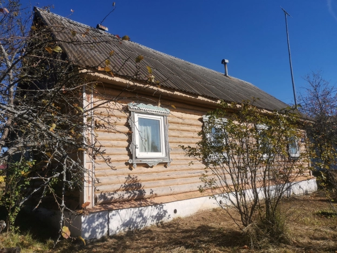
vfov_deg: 53.1
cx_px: 168
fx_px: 253
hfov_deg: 67.3
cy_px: 126
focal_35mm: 26
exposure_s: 1/2833
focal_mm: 4.75
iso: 50
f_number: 1.8
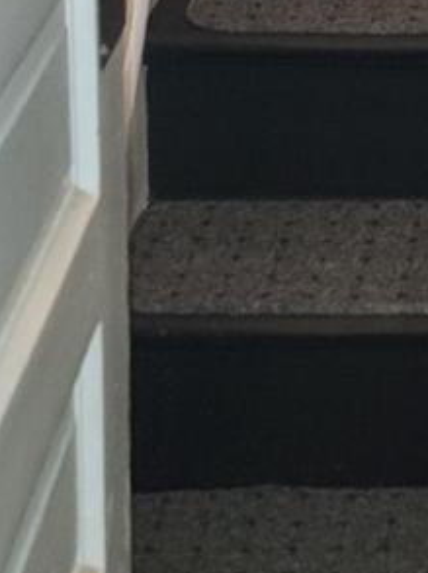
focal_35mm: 126
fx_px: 2082
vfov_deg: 14.0
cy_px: -430
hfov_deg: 11.1
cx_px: 715
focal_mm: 6.7
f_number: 1.8
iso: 125
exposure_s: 1/17.8
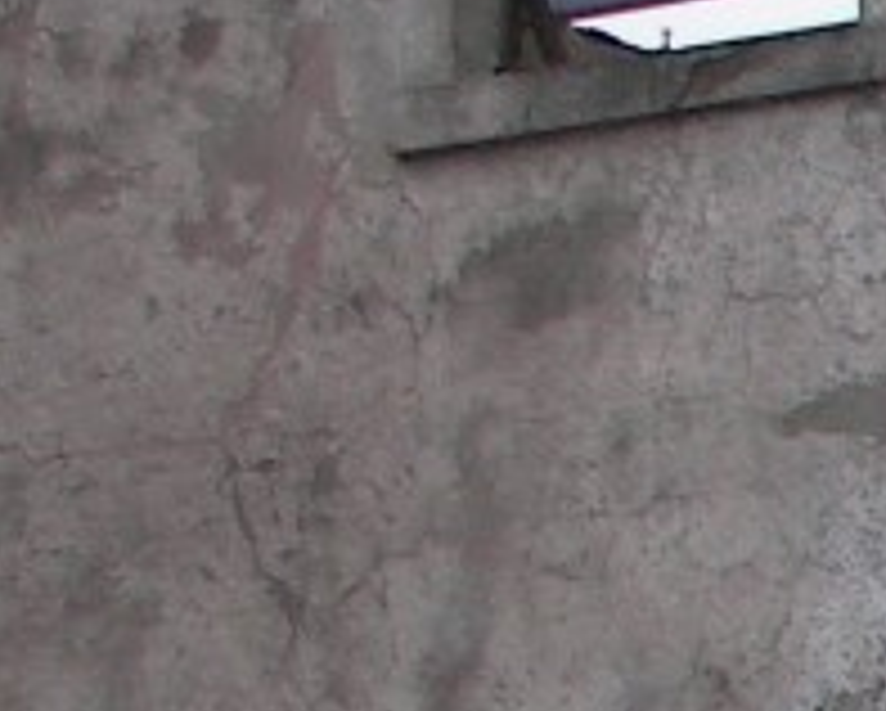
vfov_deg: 6.0
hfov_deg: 7.0
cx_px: 2294
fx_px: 6746
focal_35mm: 257
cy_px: 1017
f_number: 2.8
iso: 64
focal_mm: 6
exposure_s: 1/800
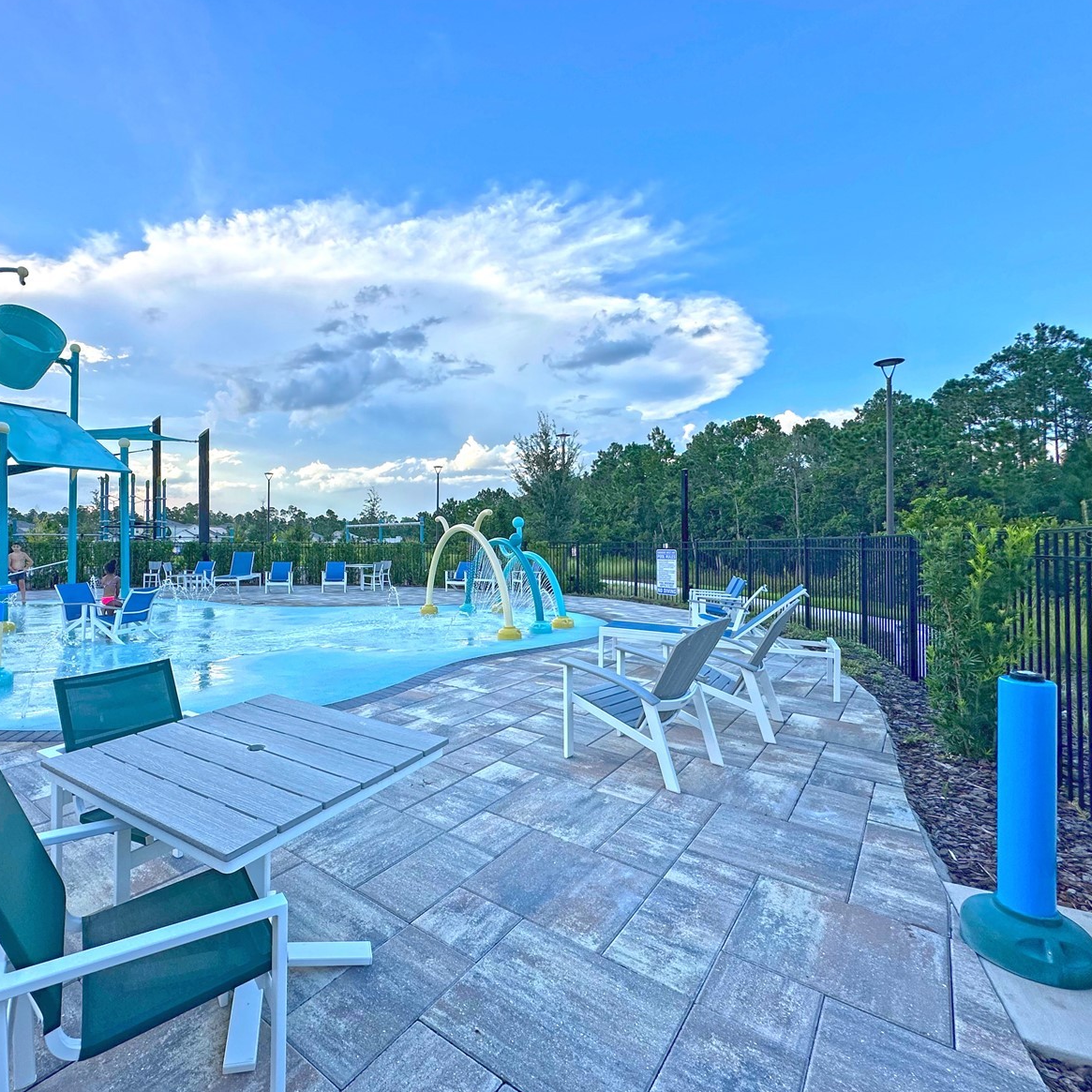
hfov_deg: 82.7
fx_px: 607
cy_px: 537
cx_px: 424
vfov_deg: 84.0
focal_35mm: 17
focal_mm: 2.22
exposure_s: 1/489
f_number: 2.2
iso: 40
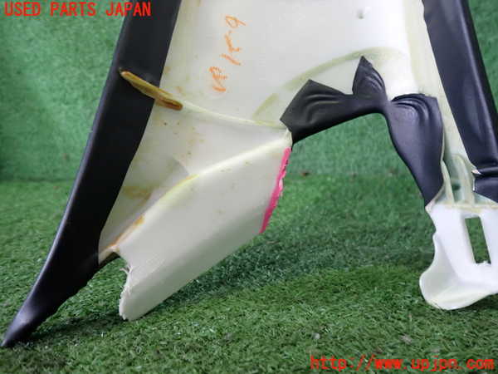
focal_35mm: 30
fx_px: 432
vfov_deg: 46.8
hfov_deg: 60.0
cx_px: 249
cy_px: 187
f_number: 2.3
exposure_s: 1/30
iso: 250
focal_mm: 5.4
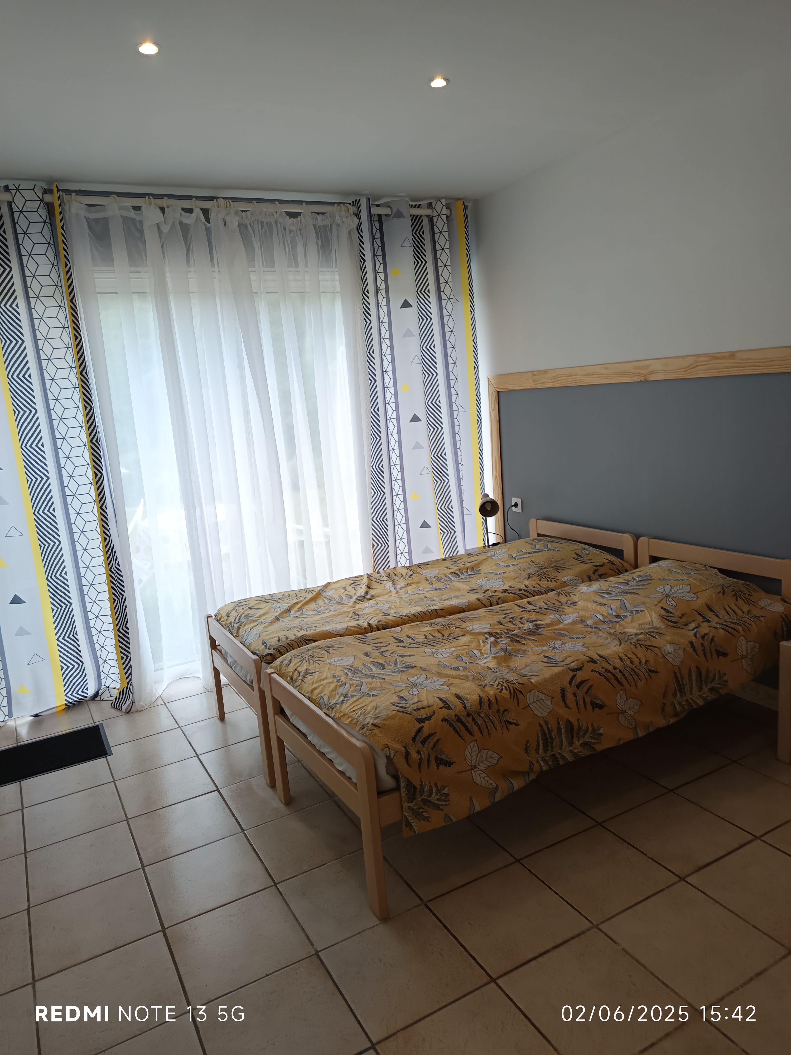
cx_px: 396
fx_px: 731
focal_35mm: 24
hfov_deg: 56.8
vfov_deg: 71.6
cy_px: 528
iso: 99
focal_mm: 5.31
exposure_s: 1/50
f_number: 1.7
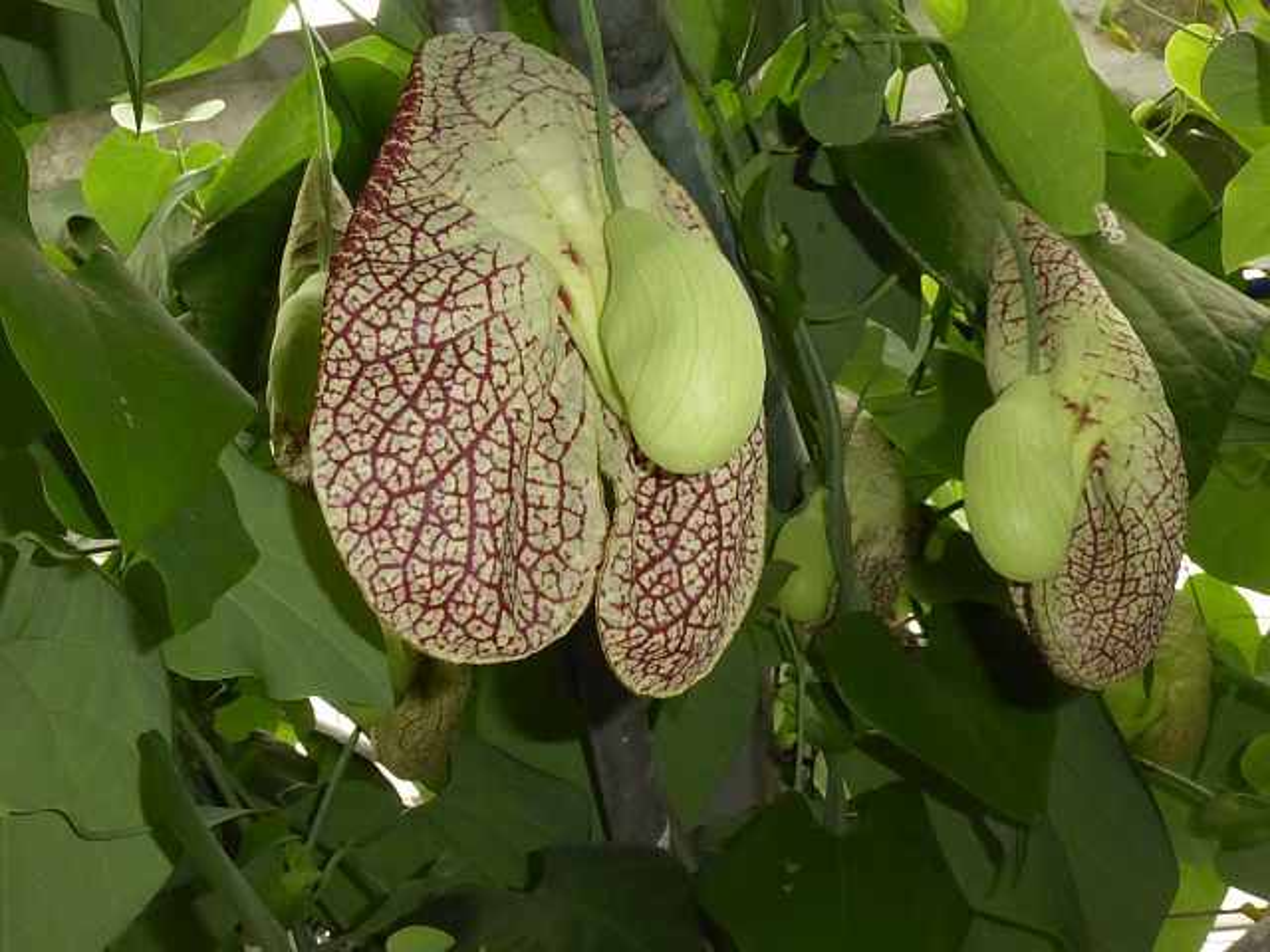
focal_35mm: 61
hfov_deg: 31.7
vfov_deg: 24.0
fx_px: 2238
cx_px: 635
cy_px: 476
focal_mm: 10.9
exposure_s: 1/60
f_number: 8
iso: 800
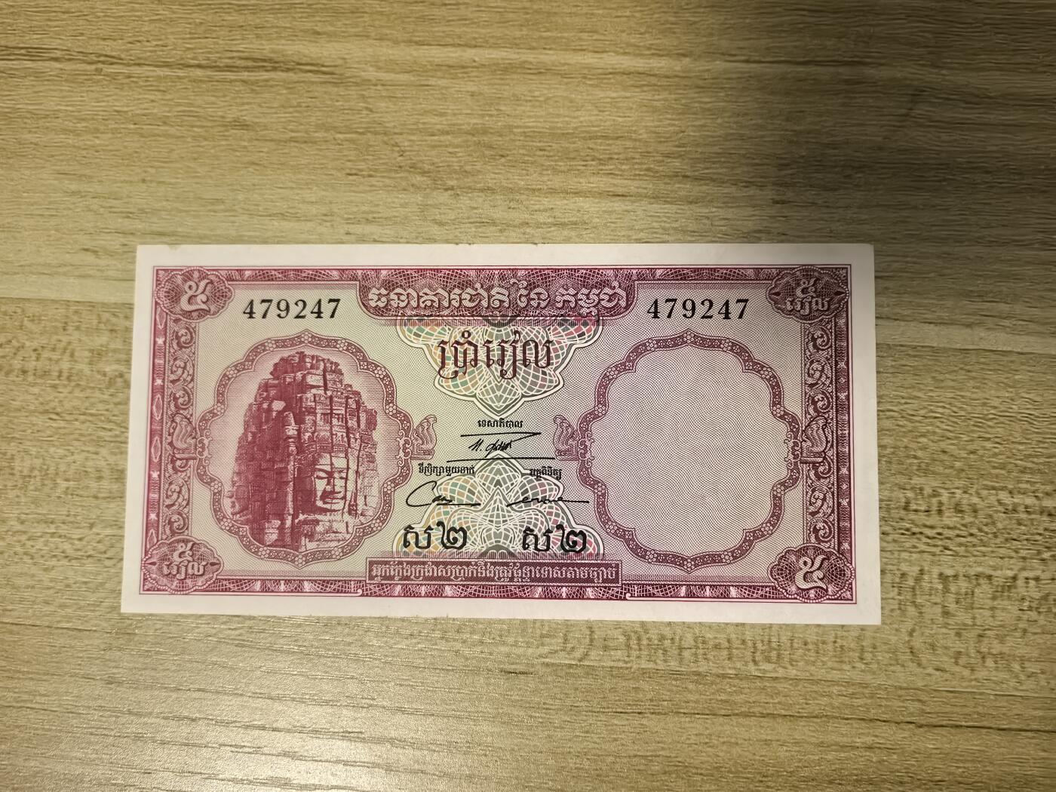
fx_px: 824
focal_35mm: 27
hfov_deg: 65.3
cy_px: 396
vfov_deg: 51.4
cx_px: 528
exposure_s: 1/100
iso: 2000
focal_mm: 5.75
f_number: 2
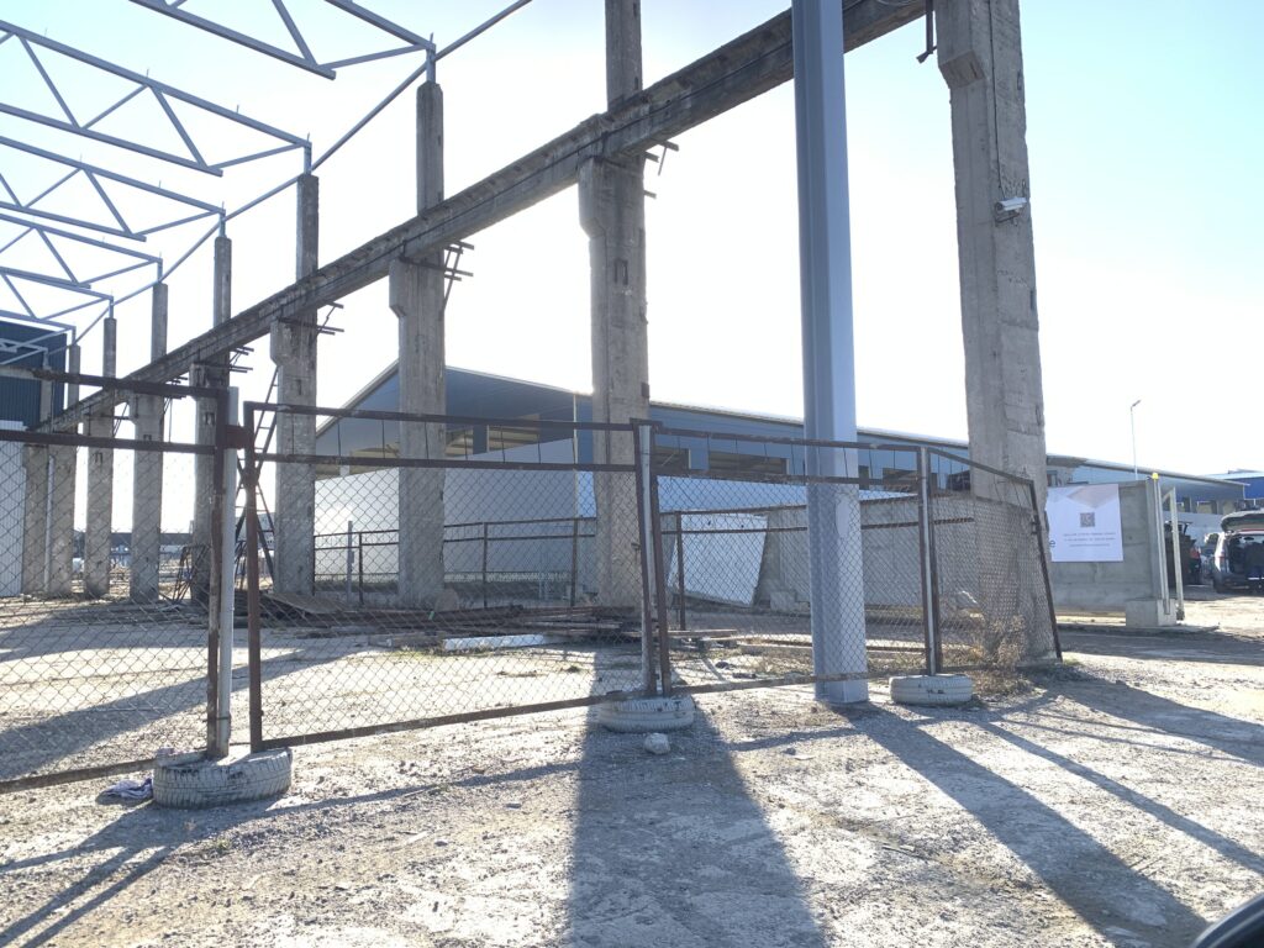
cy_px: 474
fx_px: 949
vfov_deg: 53.1
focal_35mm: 26
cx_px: 632
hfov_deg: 67.3
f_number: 1.8
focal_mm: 4.25
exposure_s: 1/1718
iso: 25
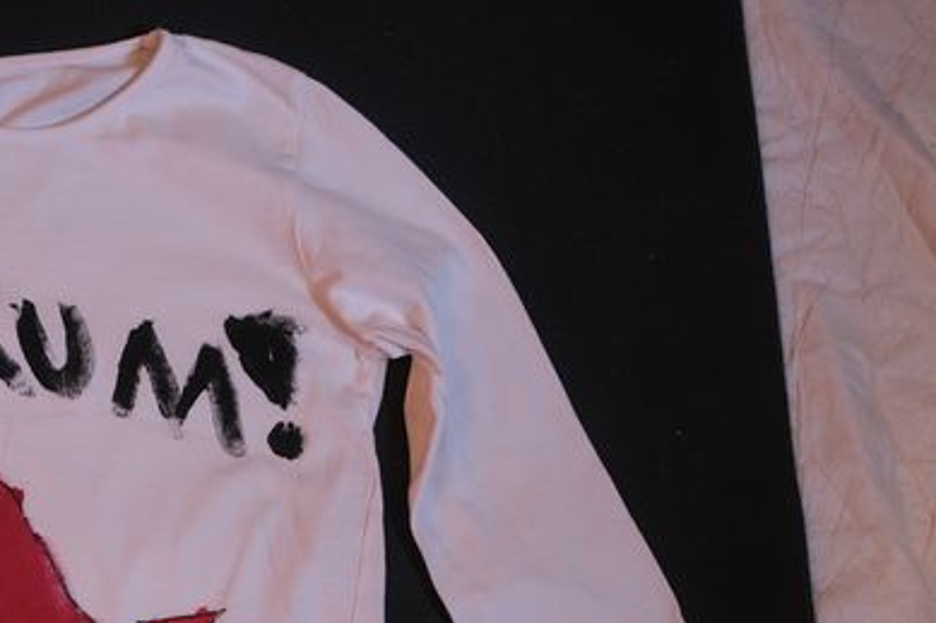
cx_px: 14
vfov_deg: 12.5
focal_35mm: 109
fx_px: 2833
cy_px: 562
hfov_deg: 18.3
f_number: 1.4
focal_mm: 35
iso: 200
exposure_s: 1/52
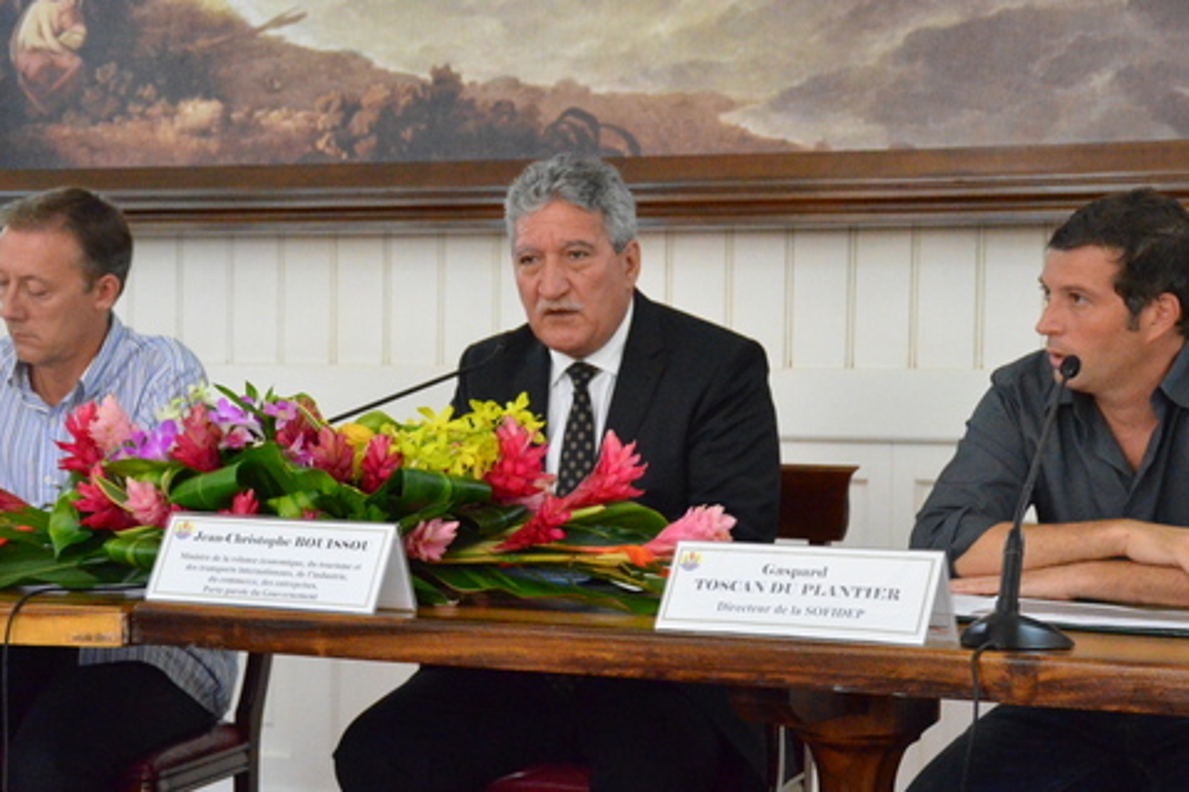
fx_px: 2773
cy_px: 449
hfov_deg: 24.2
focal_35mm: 84
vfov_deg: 16.2
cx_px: 576
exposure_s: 1/160
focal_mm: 42
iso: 6400
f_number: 6.3
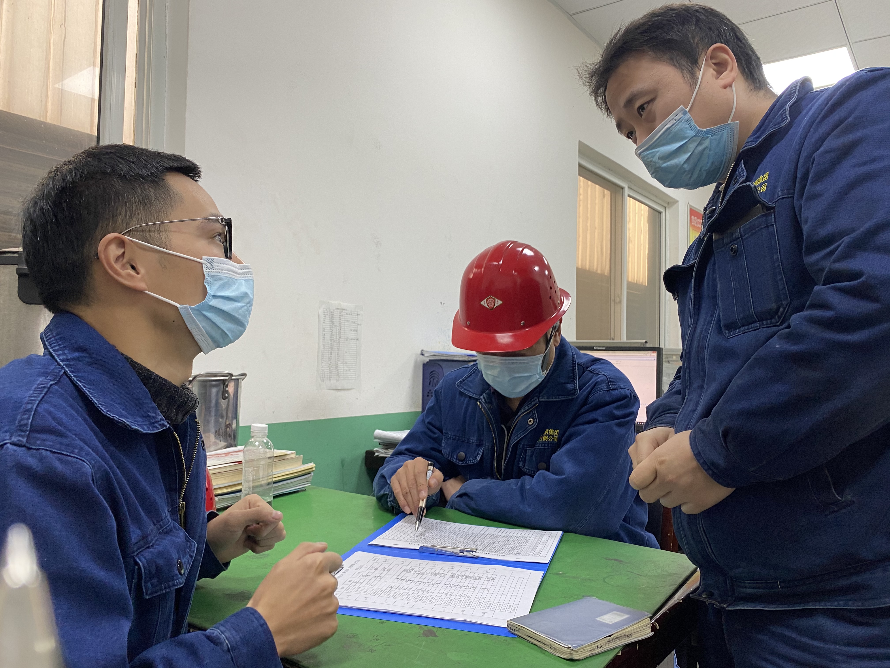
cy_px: 334
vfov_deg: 53.1
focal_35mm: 26
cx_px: 445
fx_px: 668
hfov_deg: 67.3
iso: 80
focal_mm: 4.25
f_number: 1.8
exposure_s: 1/50
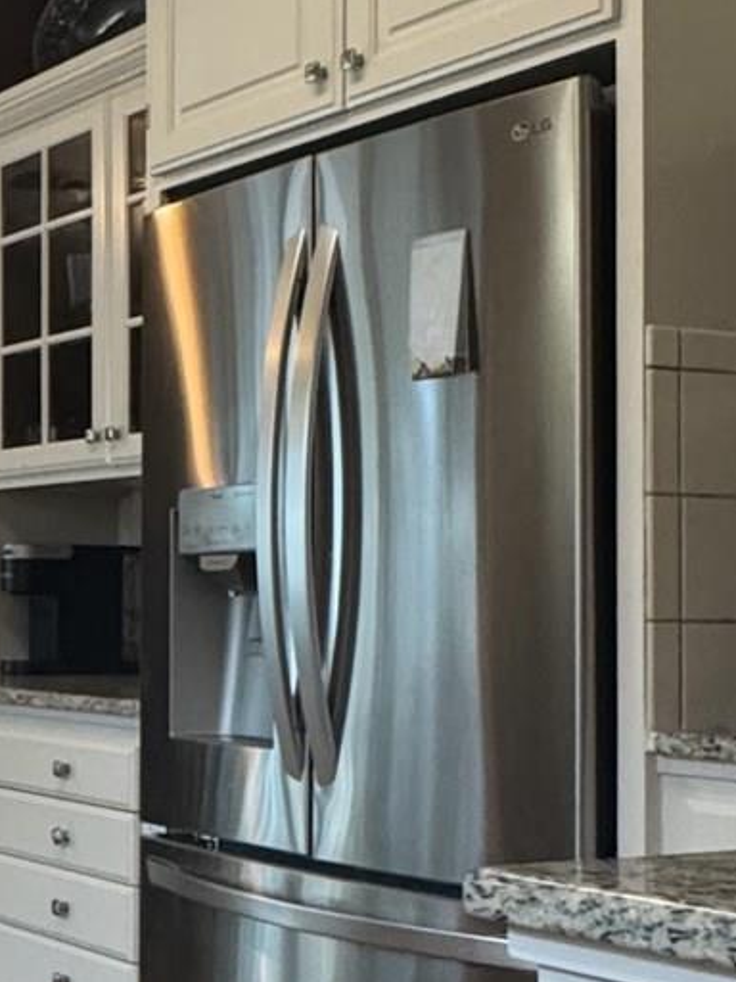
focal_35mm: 63
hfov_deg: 20.6
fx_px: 1786
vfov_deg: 30.7
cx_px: -293
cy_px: 575
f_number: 2.2
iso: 400
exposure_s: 1/60
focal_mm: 2.22
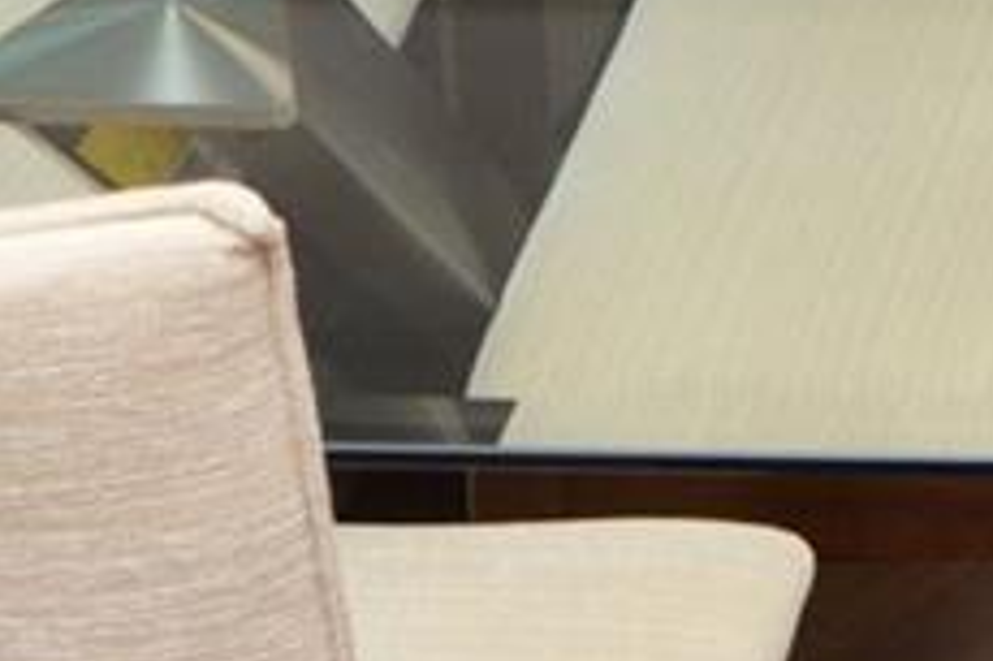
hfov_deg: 15.4
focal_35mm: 125
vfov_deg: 9.2
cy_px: -1203
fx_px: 3445
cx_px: 1373
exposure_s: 1/100
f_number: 5
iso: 400
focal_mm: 12
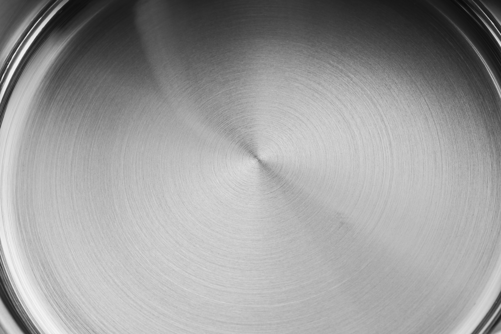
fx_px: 696
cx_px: 250
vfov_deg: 27.0
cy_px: 167
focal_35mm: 50
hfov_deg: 39.6
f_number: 11
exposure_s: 1/200
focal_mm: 50
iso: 160
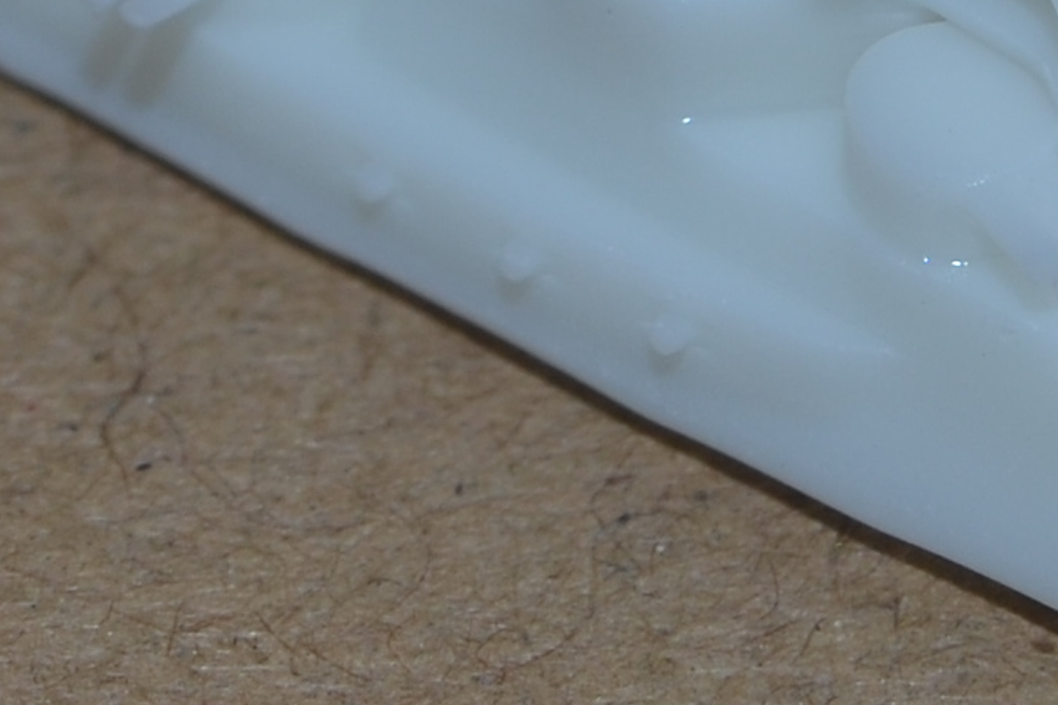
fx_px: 11284
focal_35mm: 384
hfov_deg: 5.4
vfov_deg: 3.6
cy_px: -554
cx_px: 428
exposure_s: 1/60
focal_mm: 40
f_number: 8
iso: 100
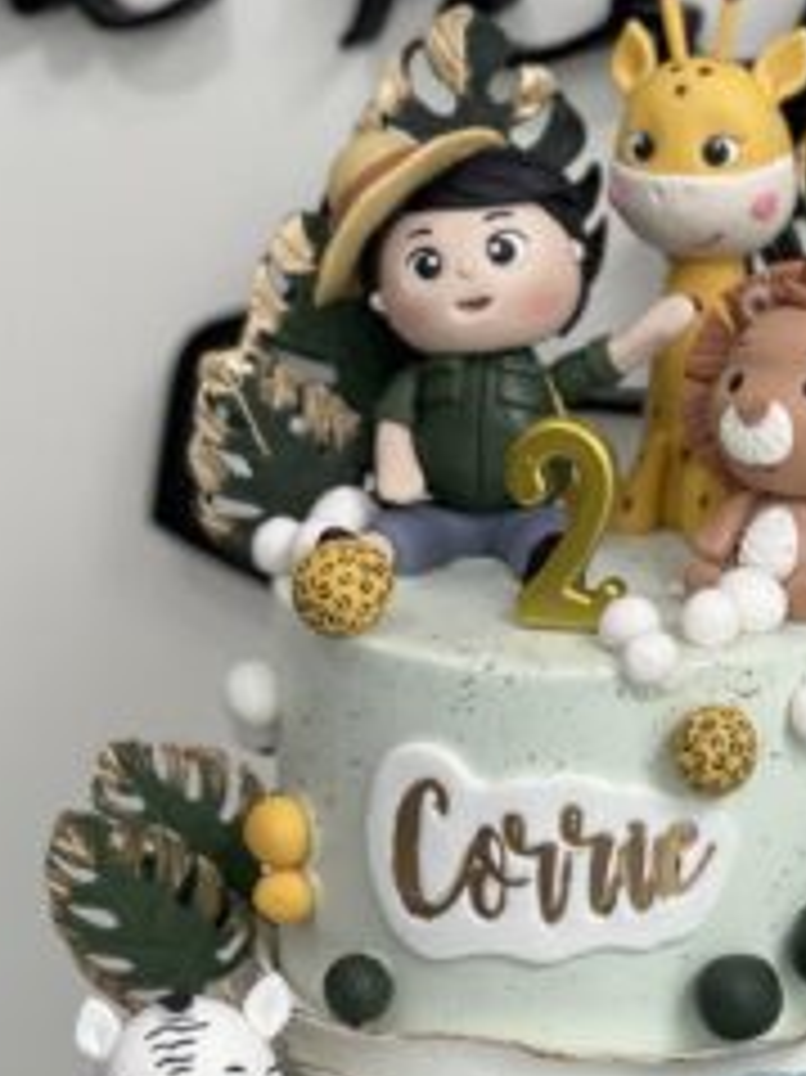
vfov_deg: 13.8
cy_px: 538
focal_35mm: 143
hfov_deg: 10.3
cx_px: 612
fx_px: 4443
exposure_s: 1/100
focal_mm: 7.5
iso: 80
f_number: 2.2
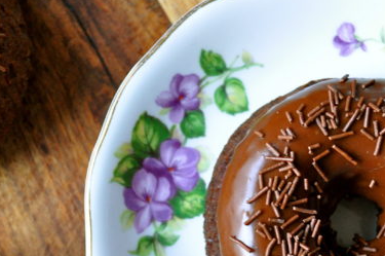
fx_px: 1036
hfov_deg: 21.1
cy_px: 221
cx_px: 188
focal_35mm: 97
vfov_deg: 14.0
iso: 1600
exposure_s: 1/30
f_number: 4.8
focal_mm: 32
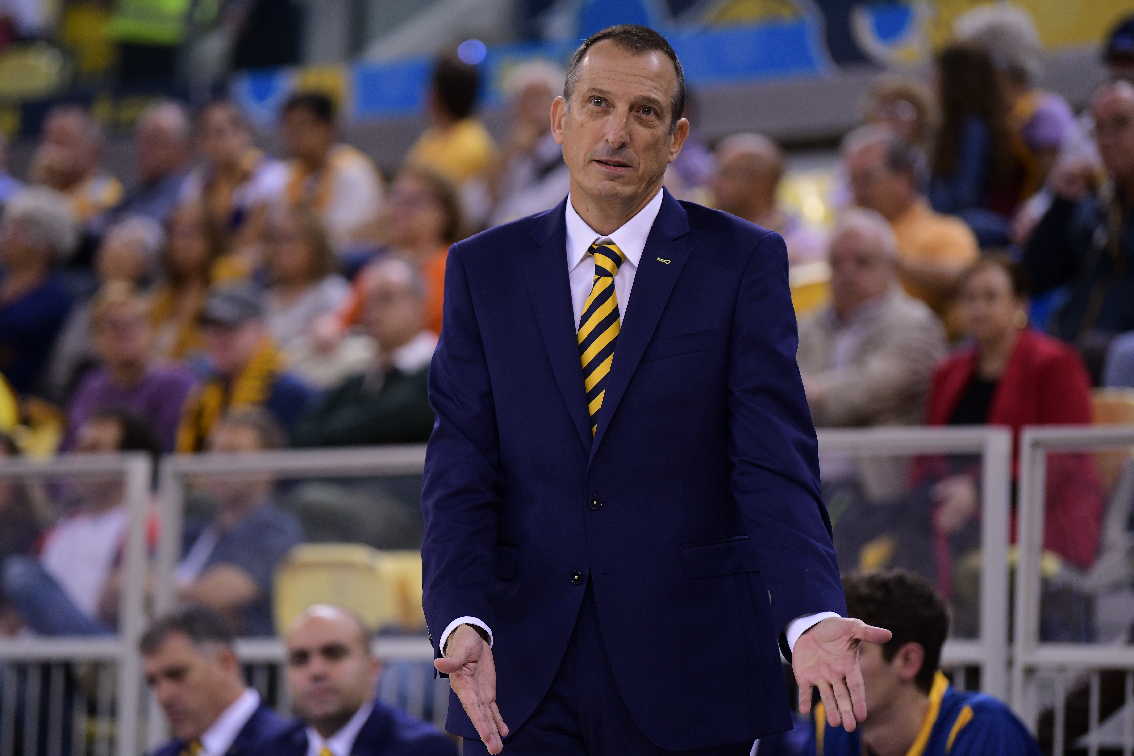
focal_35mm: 195
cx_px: 554
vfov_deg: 7.0
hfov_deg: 10.5
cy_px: 413
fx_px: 6142
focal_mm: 170
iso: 1250
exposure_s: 1/800
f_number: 2.8
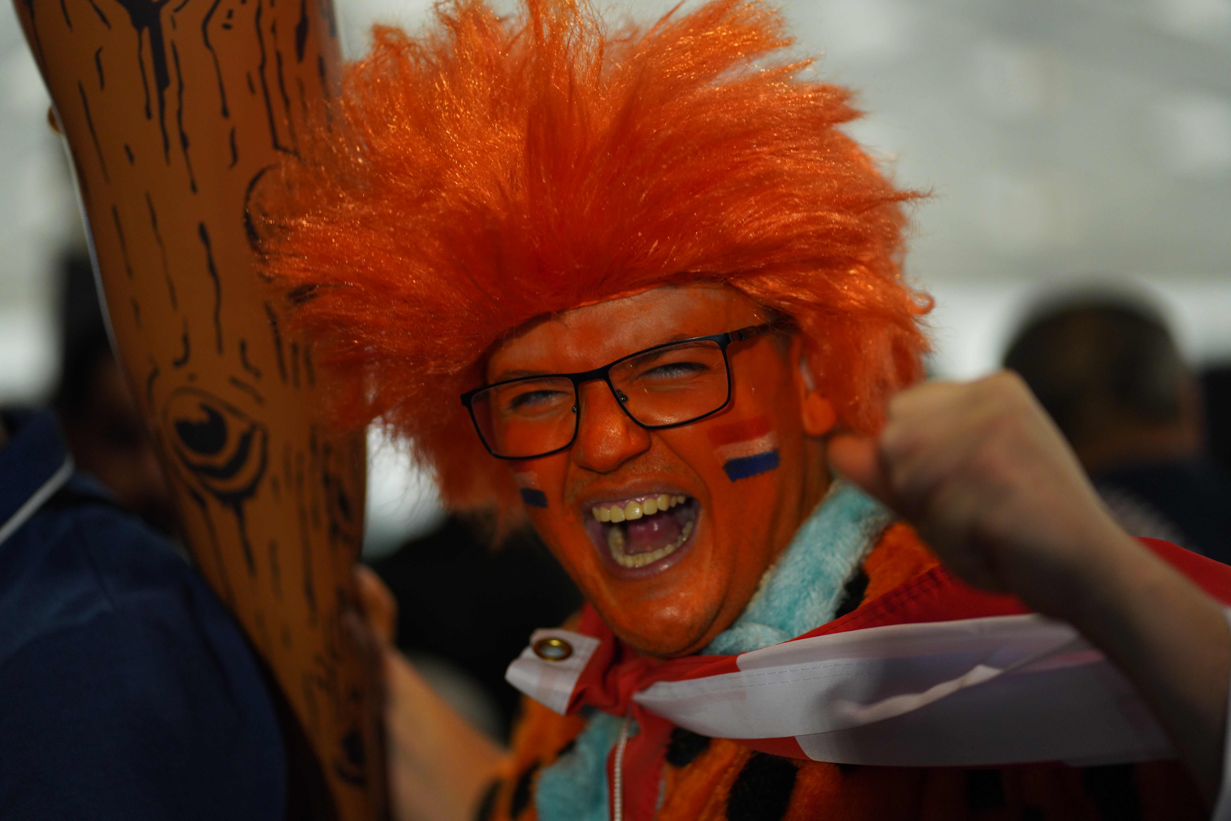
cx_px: 616
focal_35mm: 85
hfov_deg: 23.9
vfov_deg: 16.1
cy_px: 410
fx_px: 2906
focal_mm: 85
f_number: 1.8
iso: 1250
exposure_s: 1/125
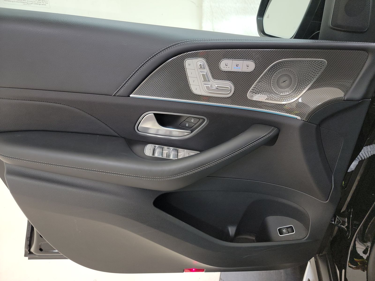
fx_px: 260
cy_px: 140
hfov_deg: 71.6
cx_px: 188
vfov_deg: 56.8
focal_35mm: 24
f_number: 1.8
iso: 159
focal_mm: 6.7
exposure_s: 1/59
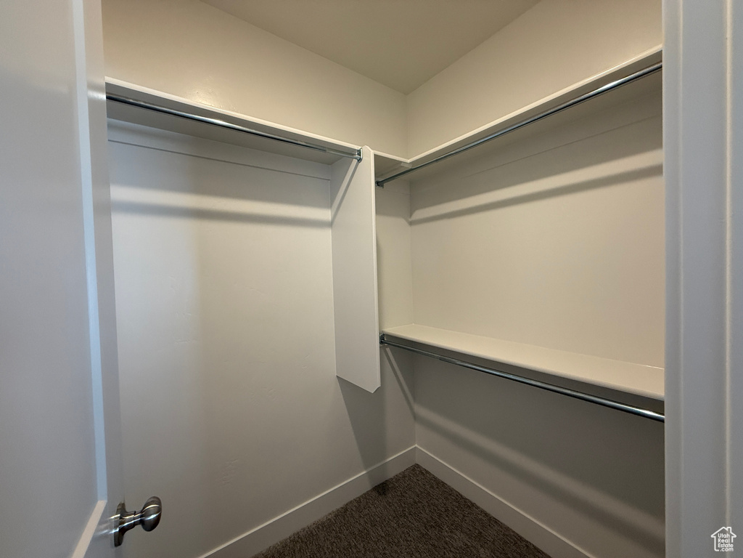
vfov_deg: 85.7
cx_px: 372
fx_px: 300
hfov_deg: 102.1
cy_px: 279
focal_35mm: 14
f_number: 2.2
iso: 250
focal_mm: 2.22
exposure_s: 1/120
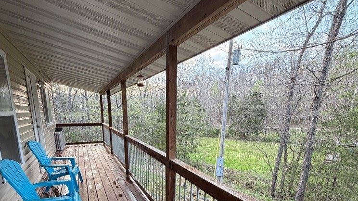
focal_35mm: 21
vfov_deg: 50.2
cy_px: 163
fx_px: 199
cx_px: 177
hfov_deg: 83.9
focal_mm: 2.22
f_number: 2.2
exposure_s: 1/121
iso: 160
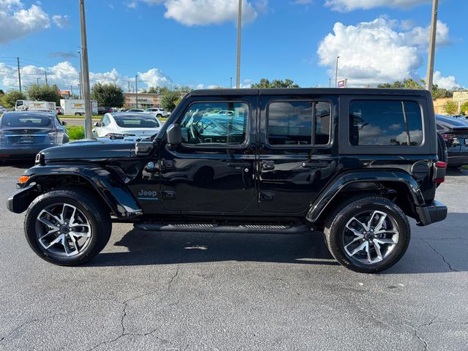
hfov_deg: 71.6
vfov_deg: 56.8
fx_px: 324
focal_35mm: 24
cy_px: 176
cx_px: 234
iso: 100
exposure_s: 1/2232
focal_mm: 6.76
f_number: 1.78
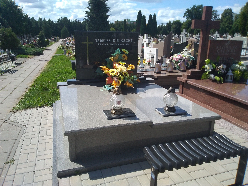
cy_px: 93
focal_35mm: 29
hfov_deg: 61.7
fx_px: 208
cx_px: 124
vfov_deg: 48.2
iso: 101
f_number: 2.4
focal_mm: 2.39
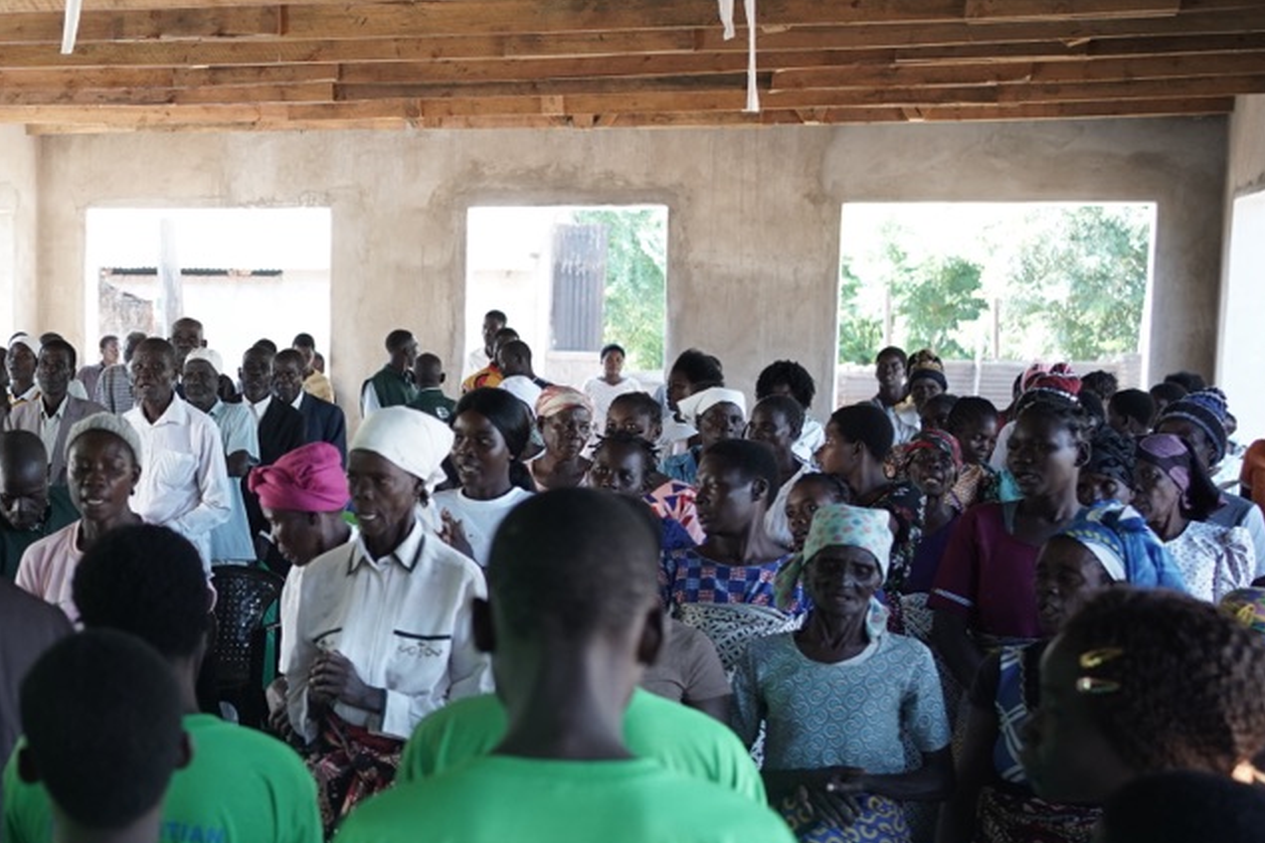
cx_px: 88
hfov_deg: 29.1
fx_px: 2319
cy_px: 587
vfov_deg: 20.5
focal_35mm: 66
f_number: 3.2
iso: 640
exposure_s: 1/160
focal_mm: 35
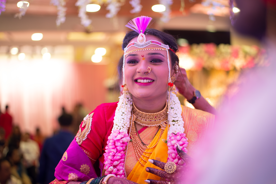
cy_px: 92
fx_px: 383
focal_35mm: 50
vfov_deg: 27.0
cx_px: 138
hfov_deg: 39.6
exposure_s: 1/400
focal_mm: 50
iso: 1000
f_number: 1.8
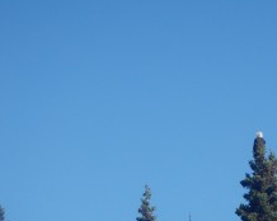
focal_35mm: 251
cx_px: 253
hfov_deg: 7.7
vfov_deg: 6.2
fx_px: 2056
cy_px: 155
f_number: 5.9
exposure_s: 1/500
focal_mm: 25
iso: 125
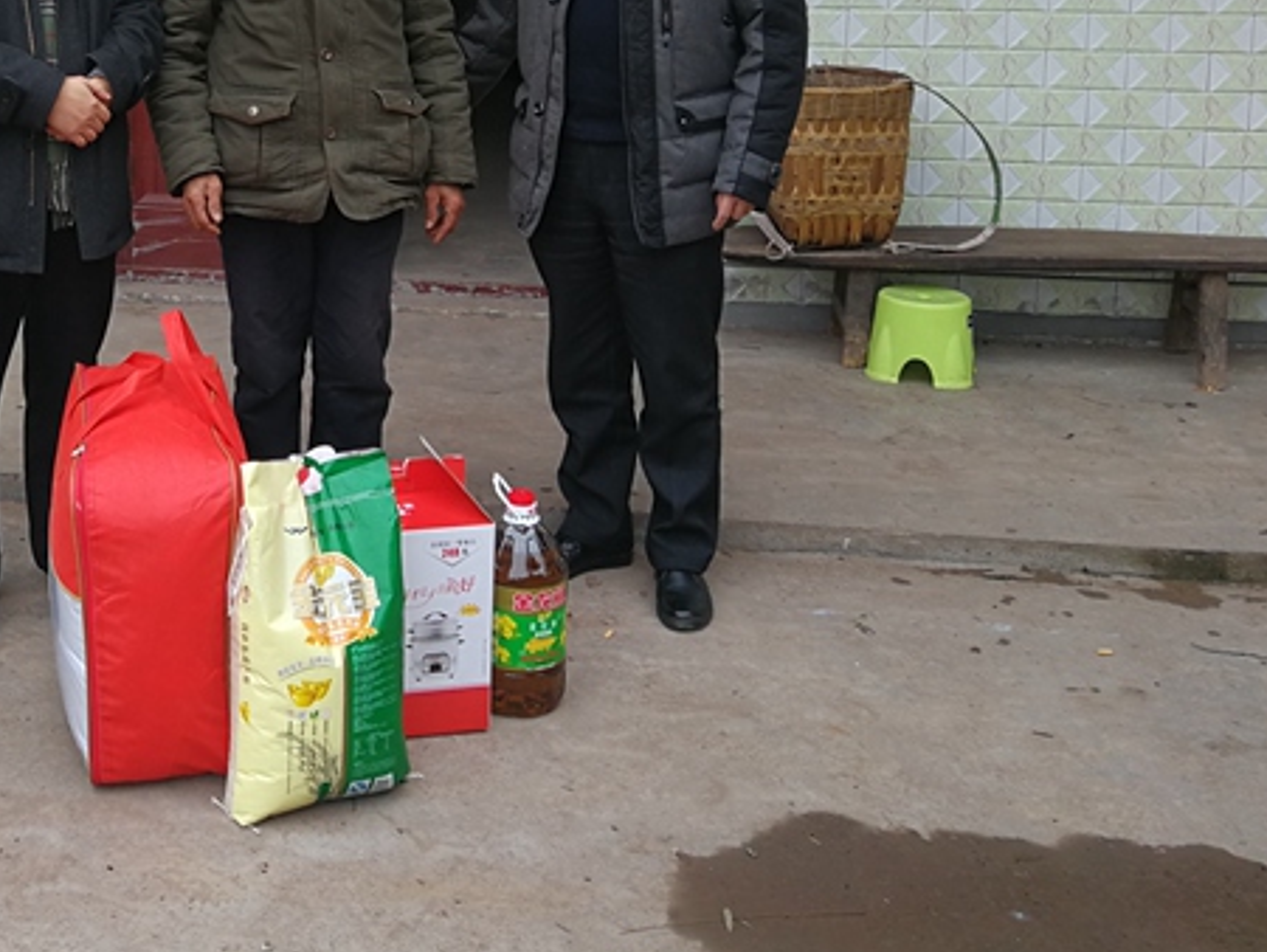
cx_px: 245
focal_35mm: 48
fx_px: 1758
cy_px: 144
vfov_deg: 29.4
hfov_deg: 38.1
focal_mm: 3.95
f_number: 2.2
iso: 50
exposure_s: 1/50
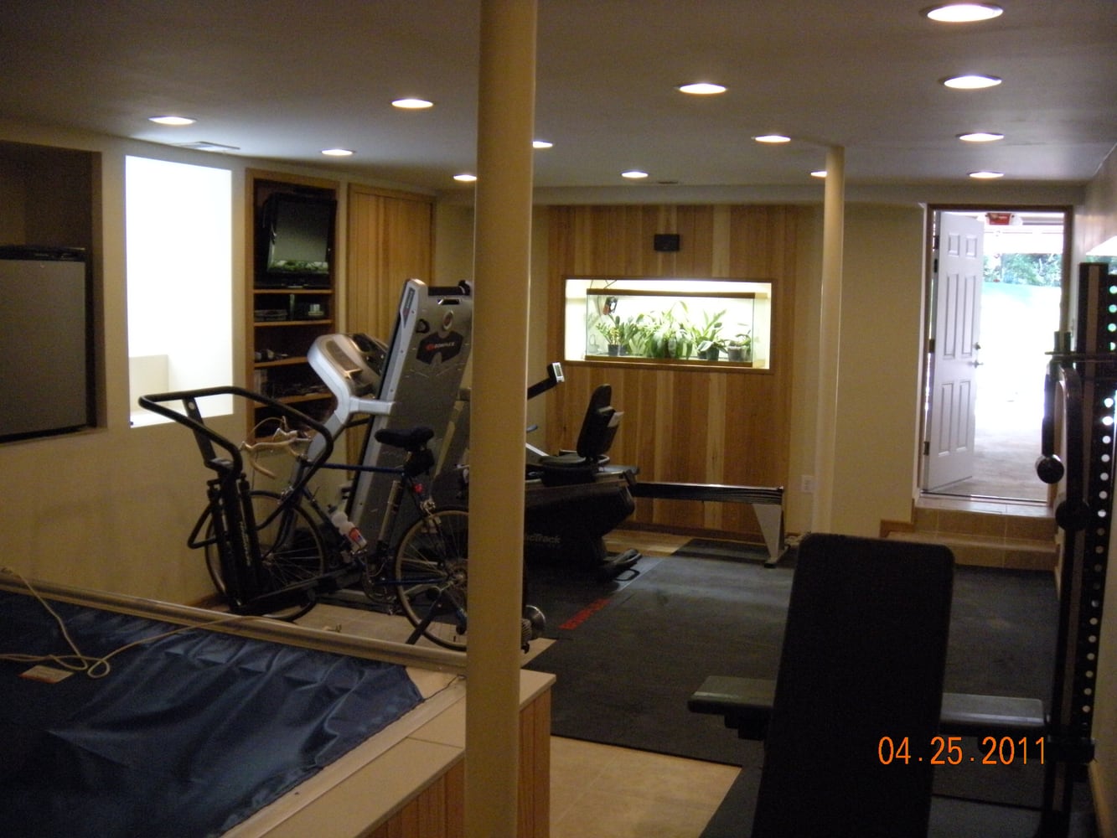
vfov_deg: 40.7
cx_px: 558
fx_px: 1129
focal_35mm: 35
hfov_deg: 52.6
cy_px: 419
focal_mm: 5.9
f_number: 3.8
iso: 400
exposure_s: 1/59.1
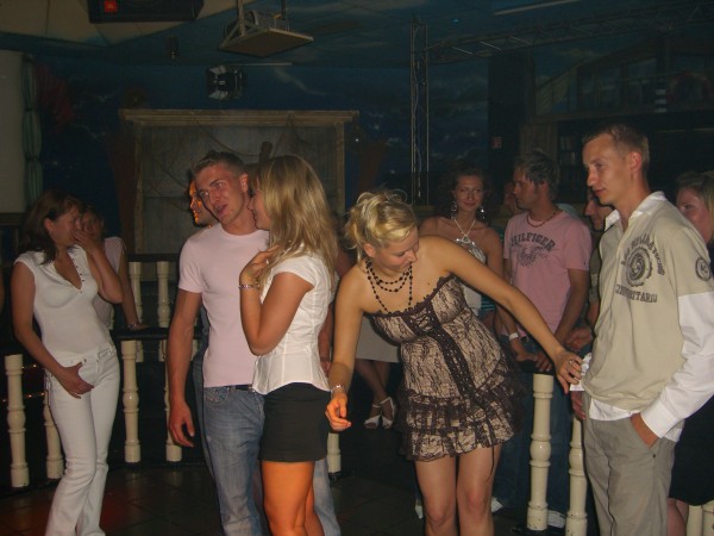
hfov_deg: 49.0
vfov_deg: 37.7
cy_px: 268
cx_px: 357
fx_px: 784
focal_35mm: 38
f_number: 2.8
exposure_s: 1/60
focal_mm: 7.9
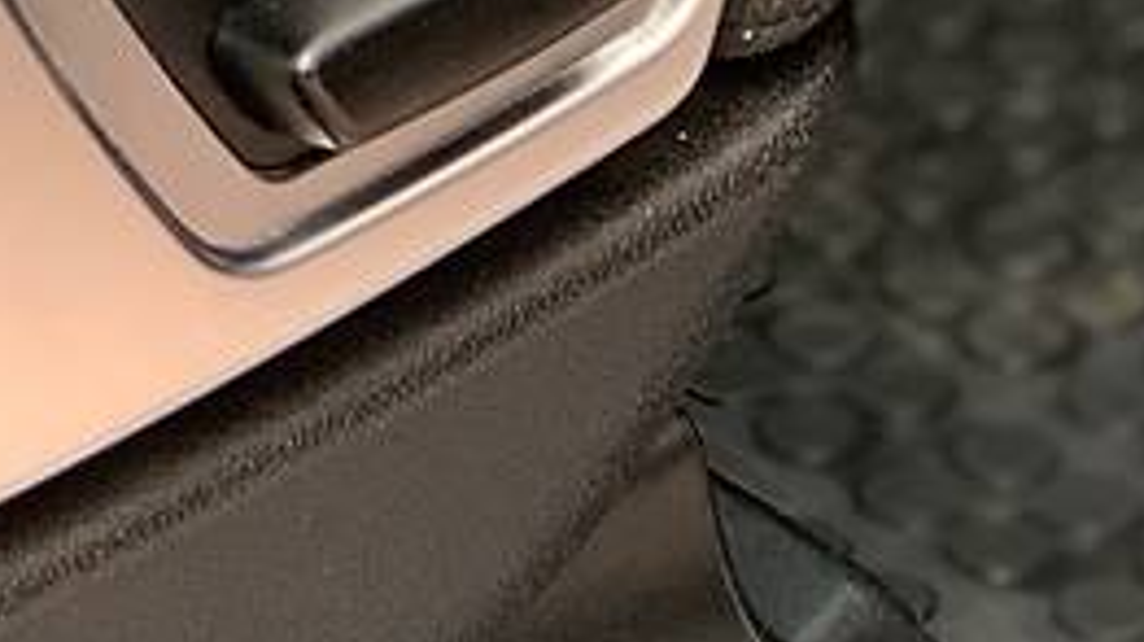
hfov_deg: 12.0
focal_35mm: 173
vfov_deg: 6.8
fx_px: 5245
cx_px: 1651
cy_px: 1232
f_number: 2.4
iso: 125
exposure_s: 1/77
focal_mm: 6
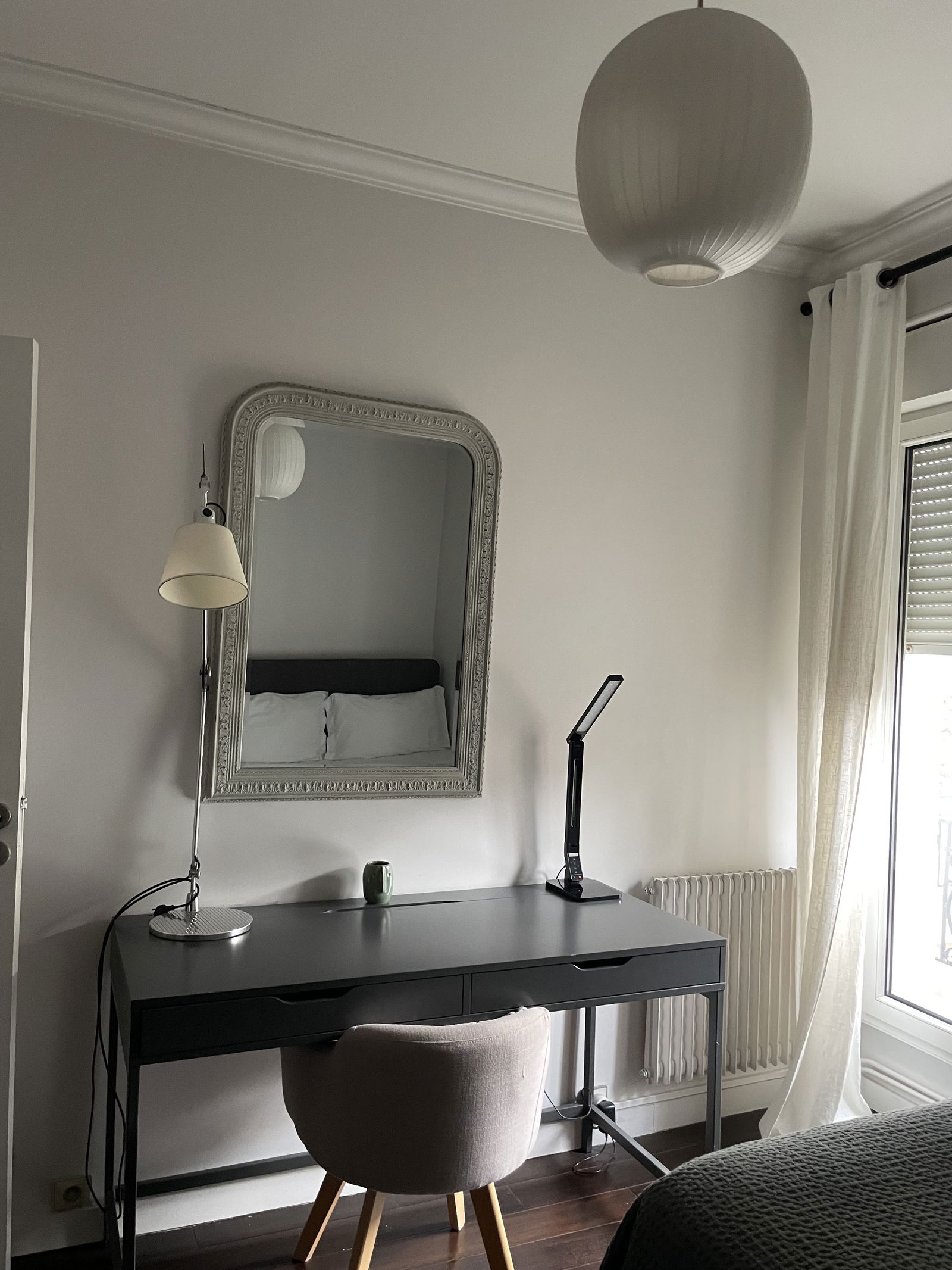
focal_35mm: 26
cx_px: 476
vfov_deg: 67.3
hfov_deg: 53.1
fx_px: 953
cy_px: 635
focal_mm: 4.2
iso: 250
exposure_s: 1/60
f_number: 1.6
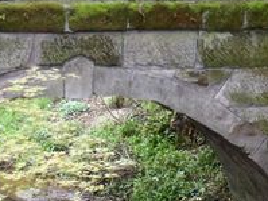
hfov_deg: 13.4
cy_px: 201
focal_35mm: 145
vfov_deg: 10.1
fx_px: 1122
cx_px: 263
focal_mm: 6.45
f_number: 4.5
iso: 200
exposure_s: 1/13
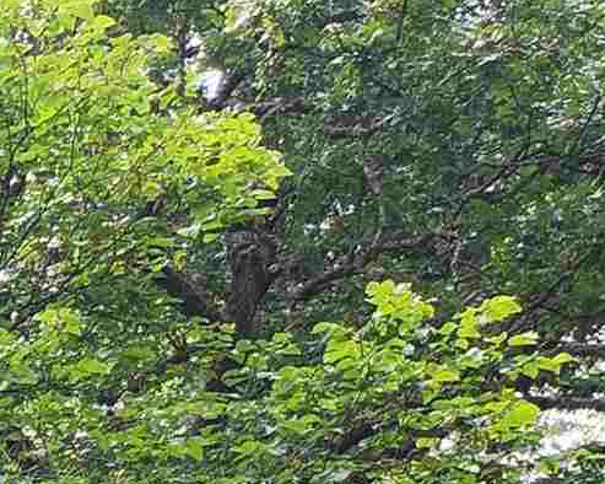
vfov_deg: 9.5
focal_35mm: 140
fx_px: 2506
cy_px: 1236
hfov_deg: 10.0
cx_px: -1247
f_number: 1.8
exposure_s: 1/180
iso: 20
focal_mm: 5.4
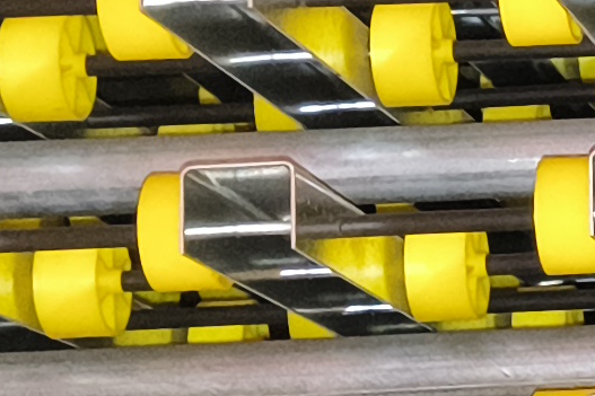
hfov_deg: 9.2
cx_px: 1380
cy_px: 237
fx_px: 3337
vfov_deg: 6.8
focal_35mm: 202
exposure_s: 1/33.3
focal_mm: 4.68
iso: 1925
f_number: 1.7
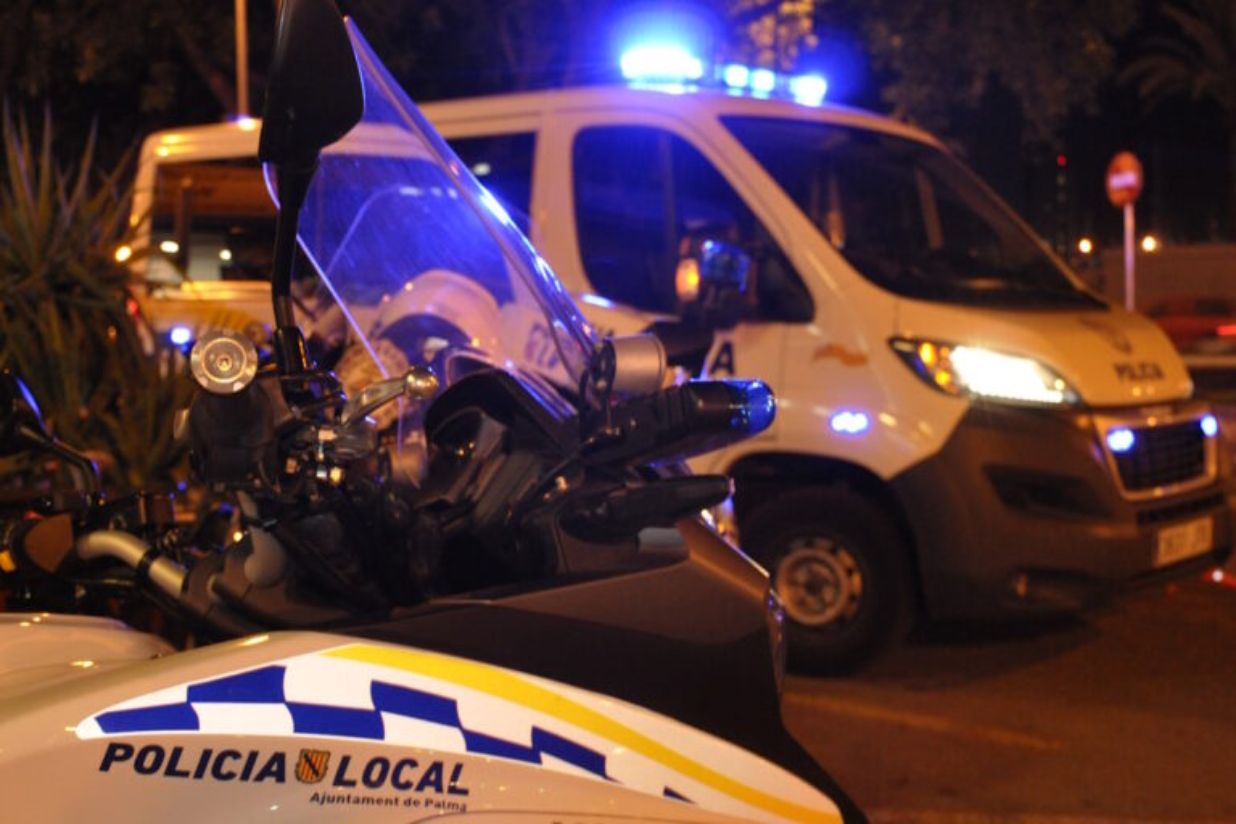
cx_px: 618
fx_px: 1236
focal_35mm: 36
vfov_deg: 36.9
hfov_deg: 53.1
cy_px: 412
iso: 1600
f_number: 5
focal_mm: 24
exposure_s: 1/20
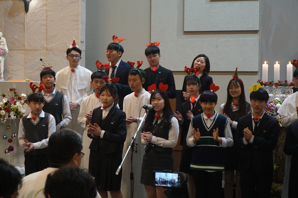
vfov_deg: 18.2
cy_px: 99
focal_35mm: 75
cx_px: 149
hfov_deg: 27.0
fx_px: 620
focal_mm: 50
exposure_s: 1/50
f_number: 5.6
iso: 3200
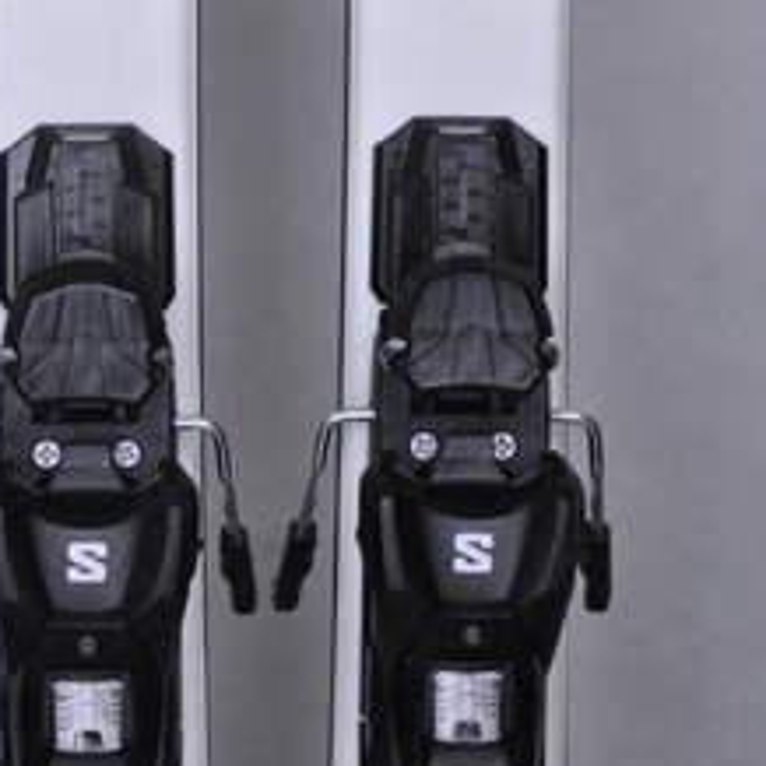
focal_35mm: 210
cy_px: 60
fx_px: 5257
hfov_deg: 8.3
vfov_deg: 8.3
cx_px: 262
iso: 3200
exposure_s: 1/125
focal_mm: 80
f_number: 9.5
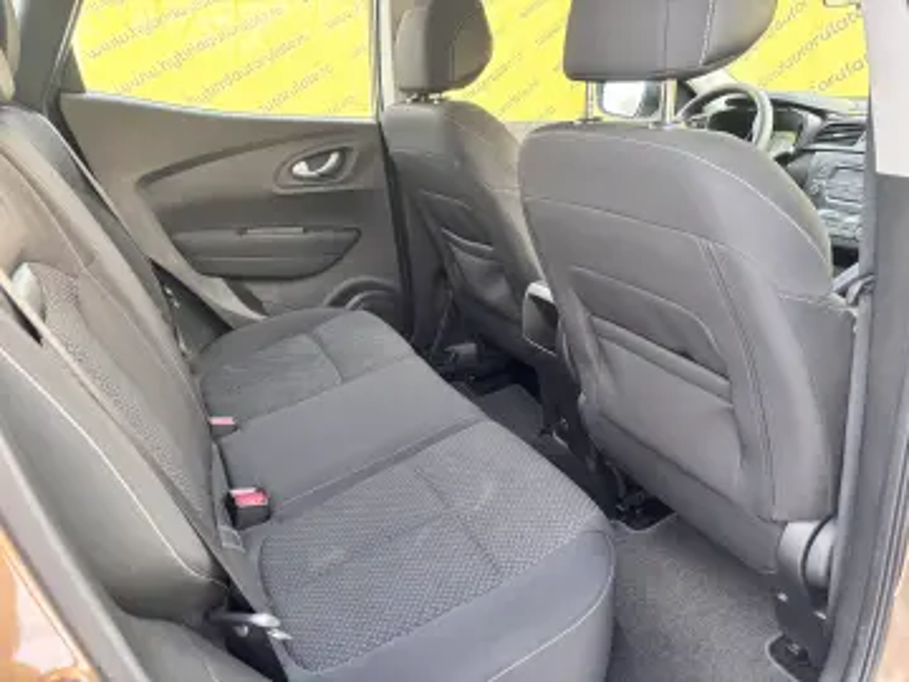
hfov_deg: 67.3
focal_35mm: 26
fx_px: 683
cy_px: 341
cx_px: 454
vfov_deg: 53.1
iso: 320
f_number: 1.6
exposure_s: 1/60
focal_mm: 5.96
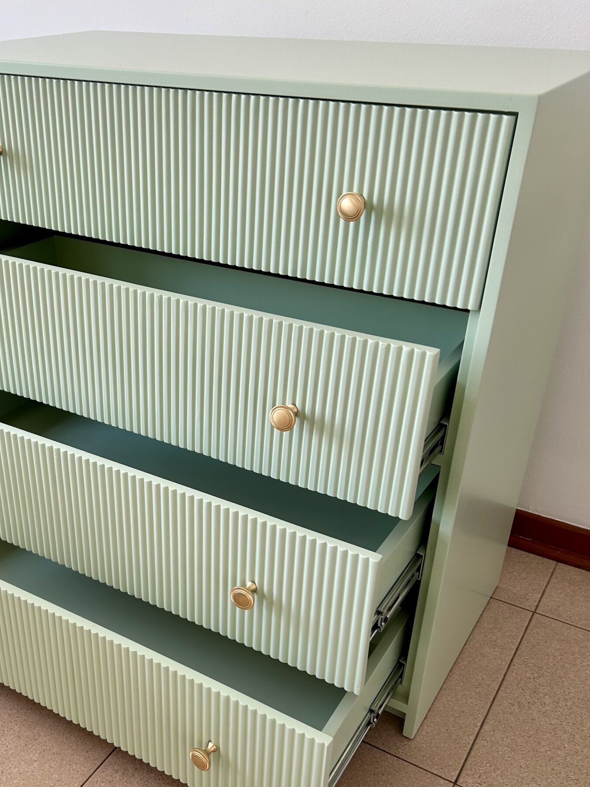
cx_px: 171
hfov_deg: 38.0
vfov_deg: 49.7
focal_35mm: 37
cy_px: 484
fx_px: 841
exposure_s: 1/121
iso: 40
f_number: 1.5
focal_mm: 5.7
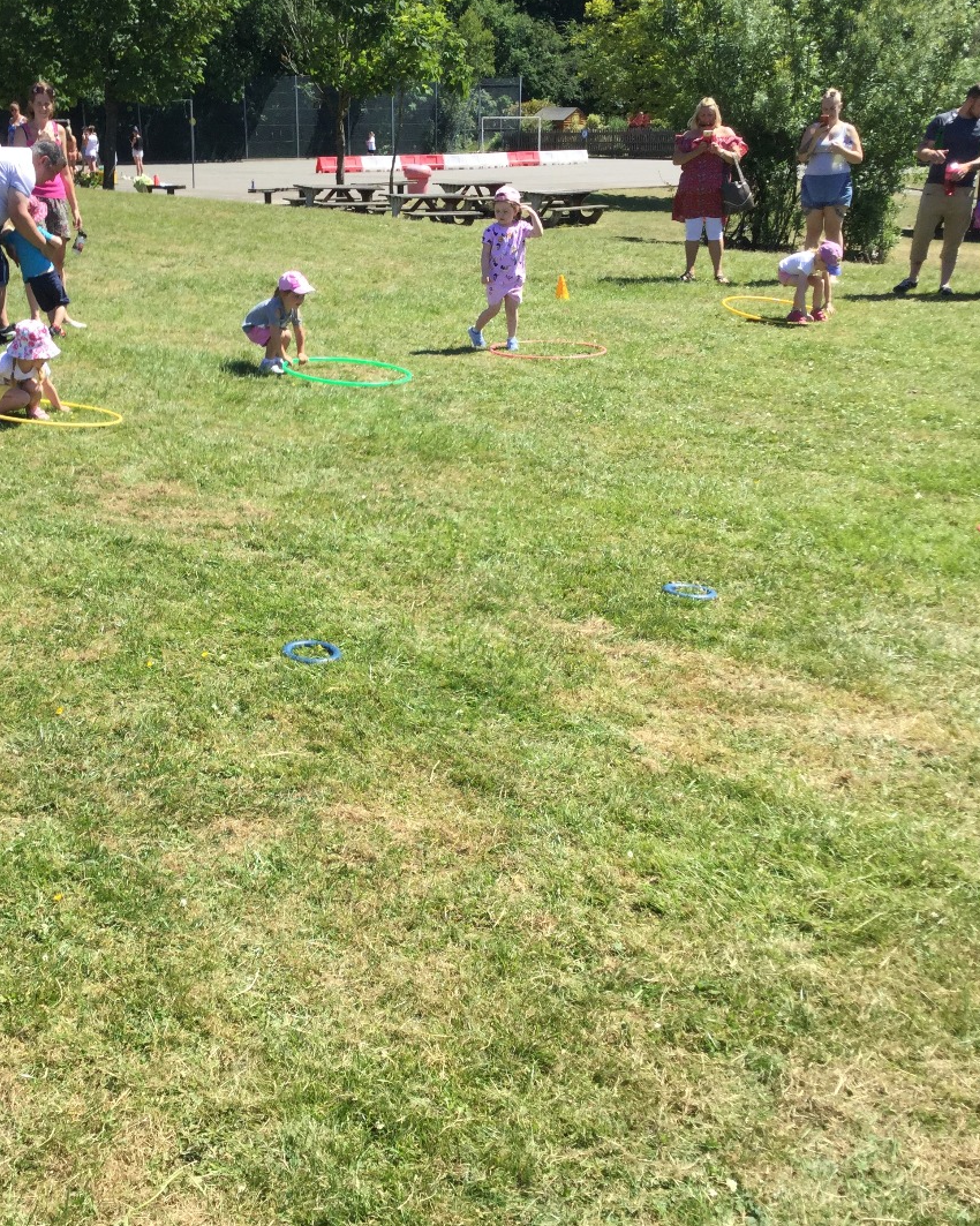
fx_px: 1487
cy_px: 608
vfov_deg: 44.8
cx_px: 311
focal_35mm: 41
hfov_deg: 36.0
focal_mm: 3.3
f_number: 2.4
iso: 25
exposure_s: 1/727
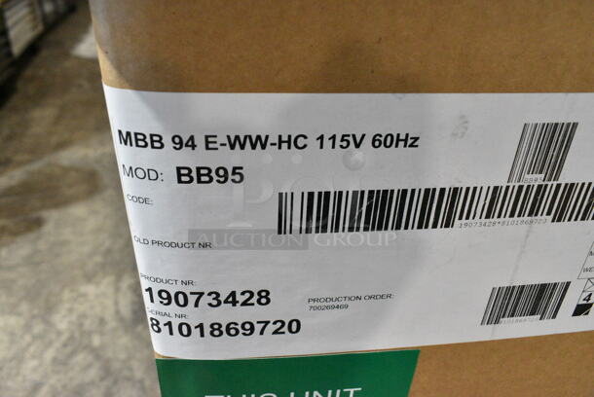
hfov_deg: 61.9
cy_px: 198
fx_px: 495
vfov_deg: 43.7
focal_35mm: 30
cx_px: 297
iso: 6400
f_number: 8
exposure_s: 1/250
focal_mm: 20
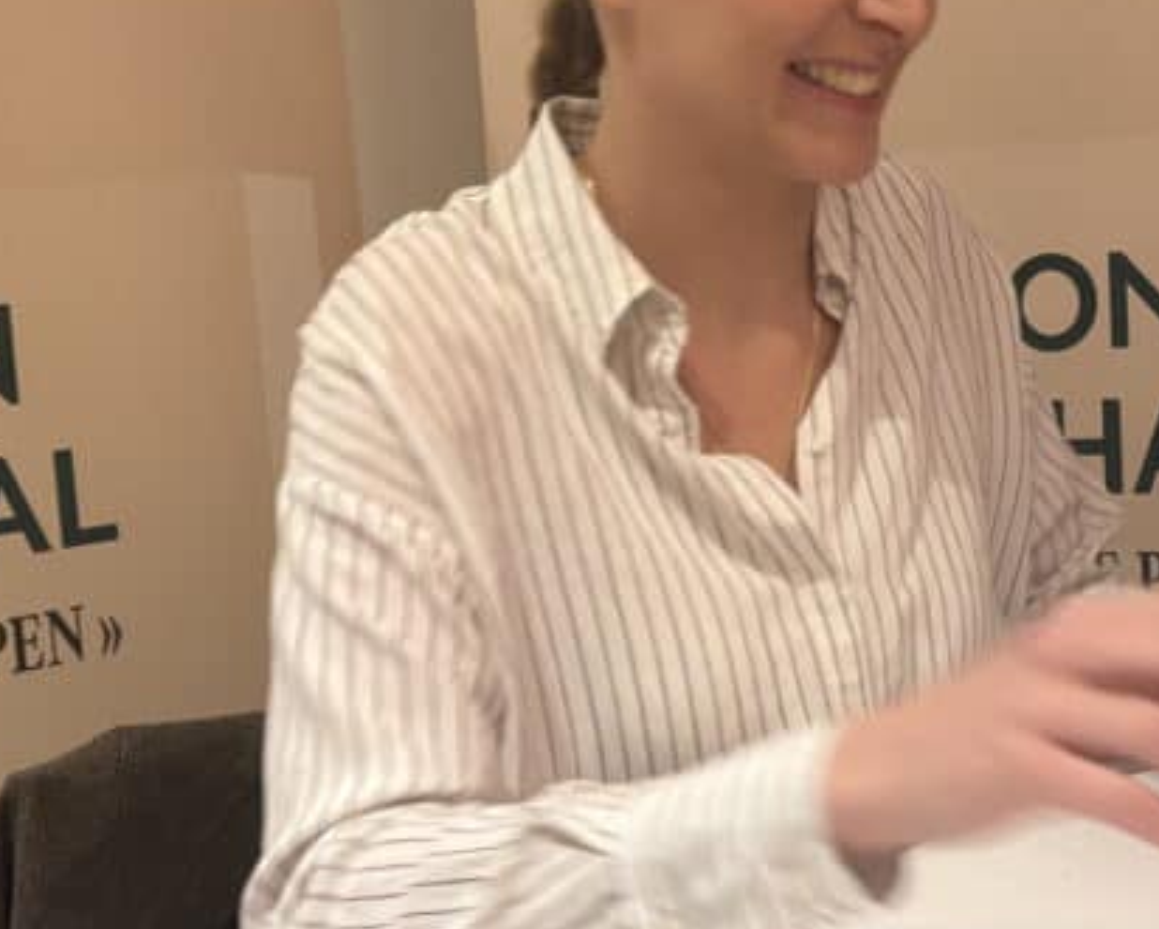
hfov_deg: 29.3
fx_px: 2162
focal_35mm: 63
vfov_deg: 24.1
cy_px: 279
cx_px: 948
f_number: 1.6
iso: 320
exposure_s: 1/50
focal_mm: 5.96
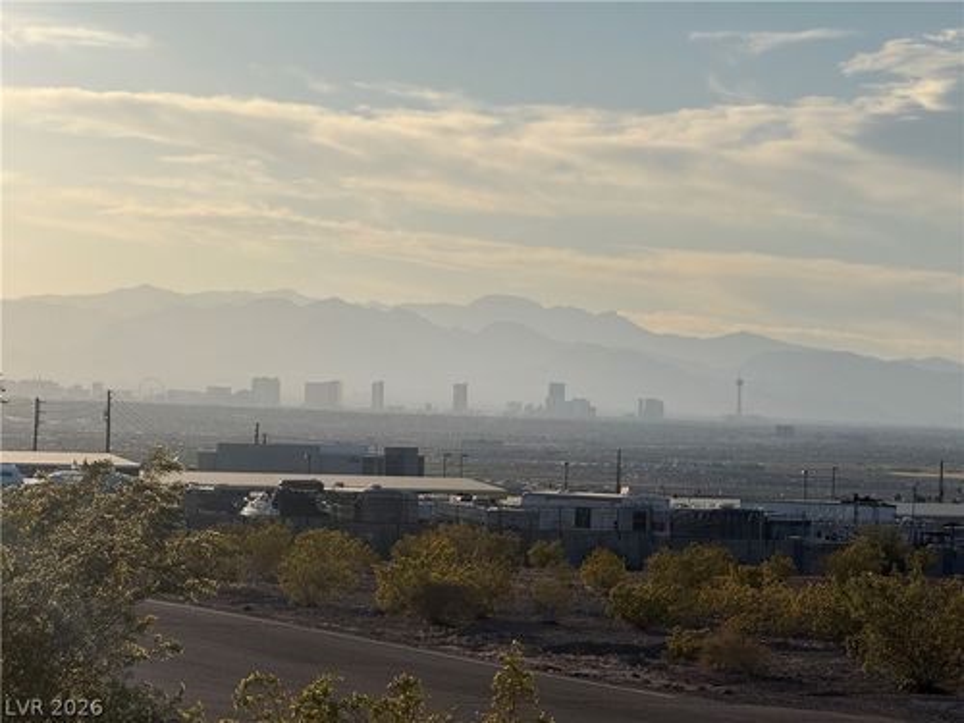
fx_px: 3342
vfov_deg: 12.3
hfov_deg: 16.4
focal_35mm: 120
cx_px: 482
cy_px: 362
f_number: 2.8
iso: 40
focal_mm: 15.66
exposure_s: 1/3195
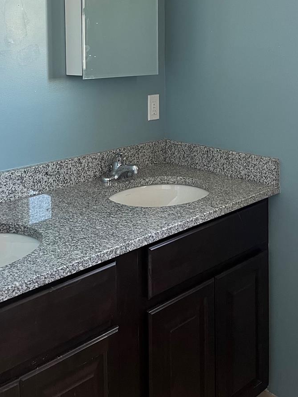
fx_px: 516
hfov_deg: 32.2
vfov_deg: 40.0
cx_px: 128
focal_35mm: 45
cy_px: 68
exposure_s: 1/60
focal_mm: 5.1
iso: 200
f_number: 1.6
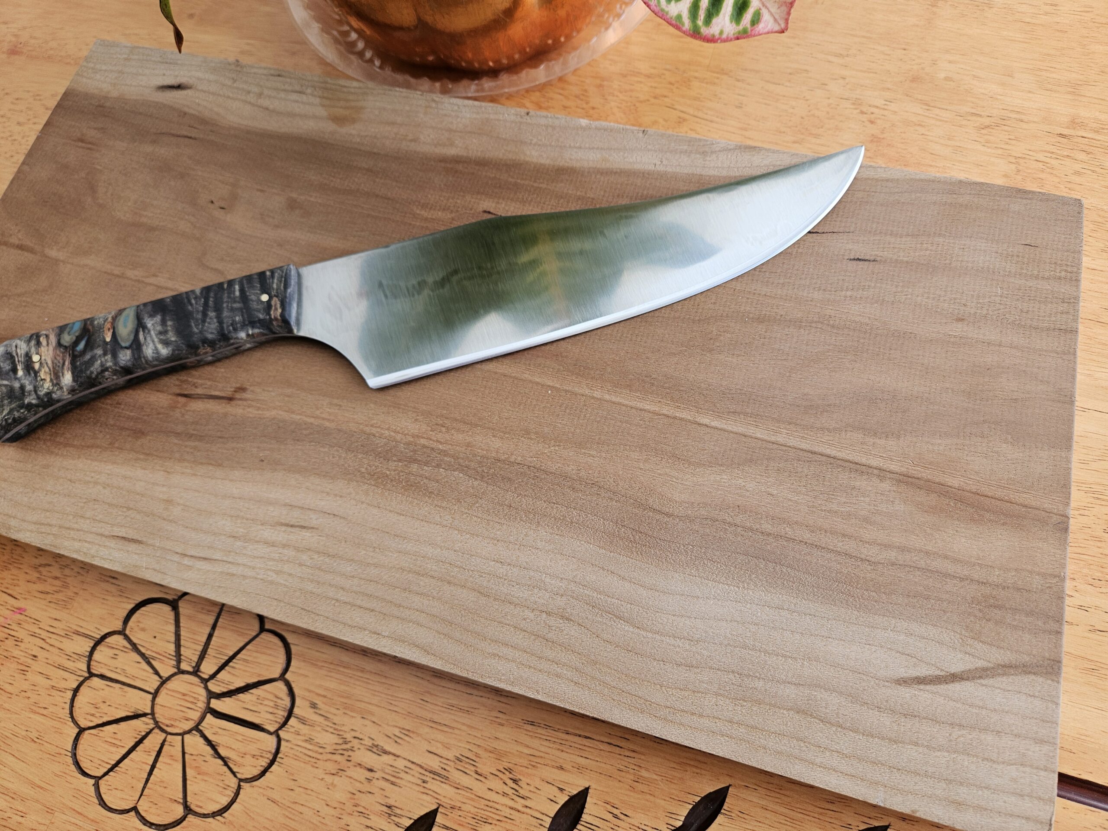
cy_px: 416
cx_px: 554
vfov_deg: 58.9
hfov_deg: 73.9
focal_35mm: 23
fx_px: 736
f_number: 1.8
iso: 50
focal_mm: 5.4
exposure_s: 1/182
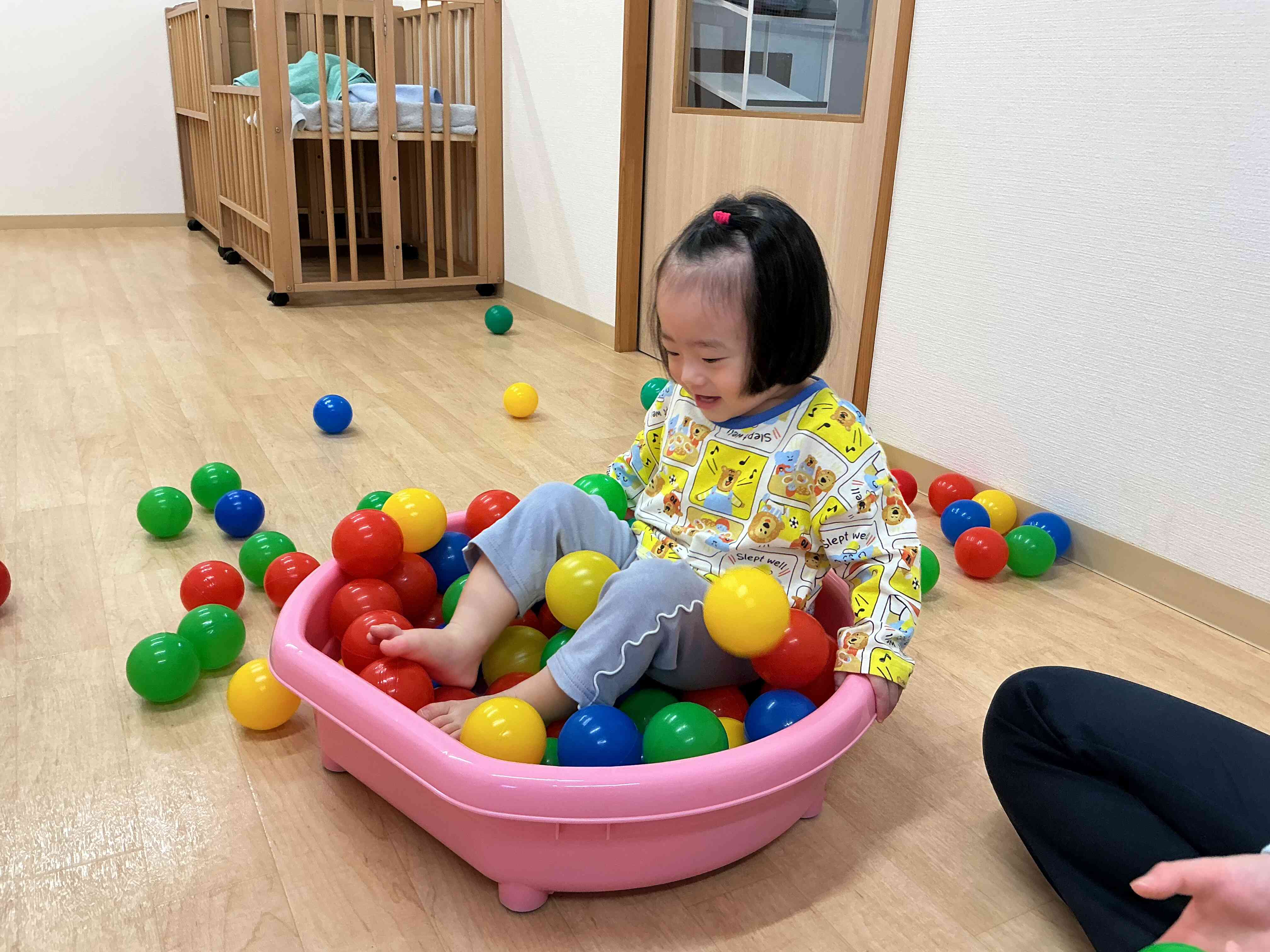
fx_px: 1064
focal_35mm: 29
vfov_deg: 48.2
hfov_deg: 61.7
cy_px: 476
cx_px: 635
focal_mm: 3
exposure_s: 1/100
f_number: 1.8
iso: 64
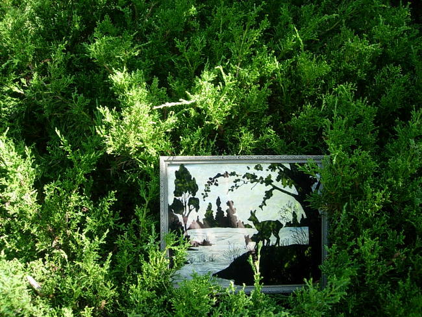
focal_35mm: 38
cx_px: 211
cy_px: 158
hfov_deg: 49.0
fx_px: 463
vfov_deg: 37.7
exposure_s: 1/176
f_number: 2.8
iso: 64
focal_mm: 7.8
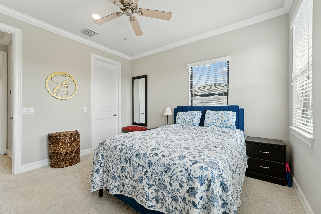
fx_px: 132
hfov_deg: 101.1
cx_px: 160
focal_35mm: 15
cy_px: 107
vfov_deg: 78.1
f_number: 9
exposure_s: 1/50
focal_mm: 14.8
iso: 320
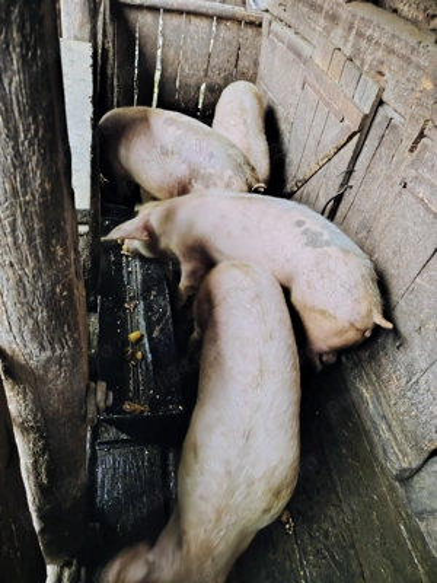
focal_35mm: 24
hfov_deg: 56.8
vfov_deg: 71.6
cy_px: 292
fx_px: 404
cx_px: 218
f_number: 1.75
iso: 1894
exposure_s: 1/33.3
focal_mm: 5.25
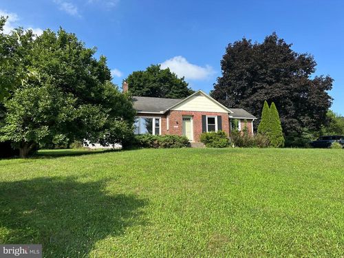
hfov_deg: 71.6
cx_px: 172
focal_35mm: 24
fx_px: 239
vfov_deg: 56.8
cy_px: 129
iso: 80
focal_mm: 6.86
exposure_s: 1/2410
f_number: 1.78
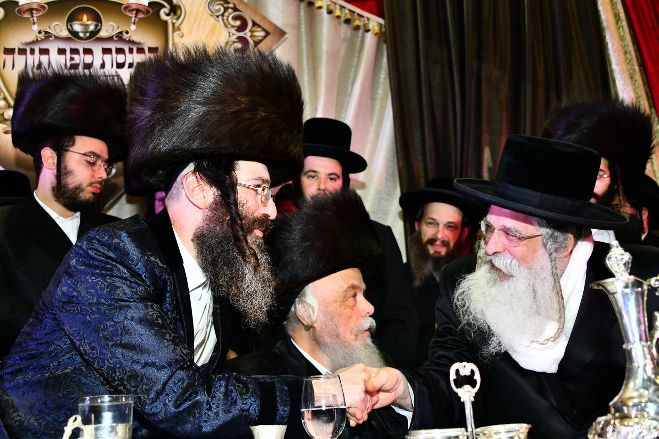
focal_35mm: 35
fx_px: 641
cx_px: 330
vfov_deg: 37.8
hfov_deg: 54.4
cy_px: 220
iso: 1250
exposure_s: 1/160
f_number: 5.6
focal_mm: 35
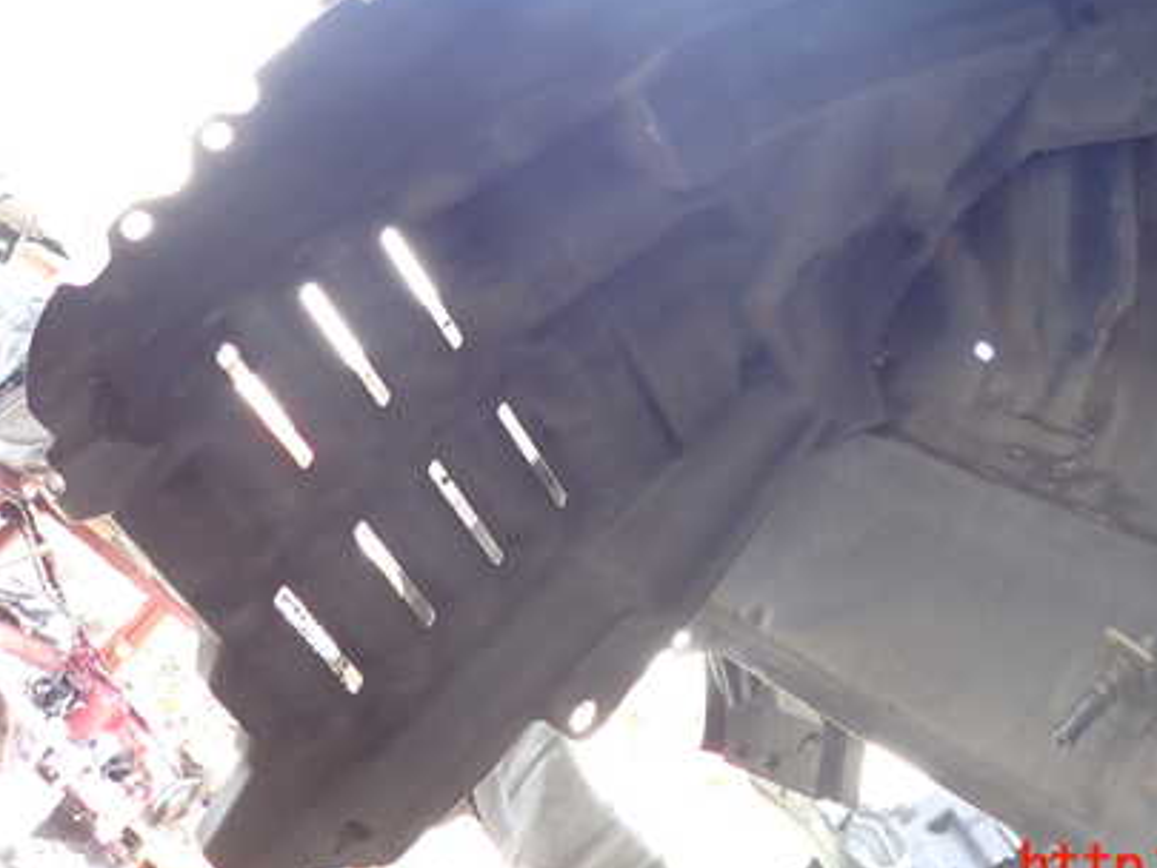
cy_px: 263
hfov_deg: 48.9
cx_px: 808
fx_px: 1237
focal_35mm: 37
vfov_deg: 38.1
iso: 200
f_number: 2
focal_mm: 4.5
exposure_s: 1/100
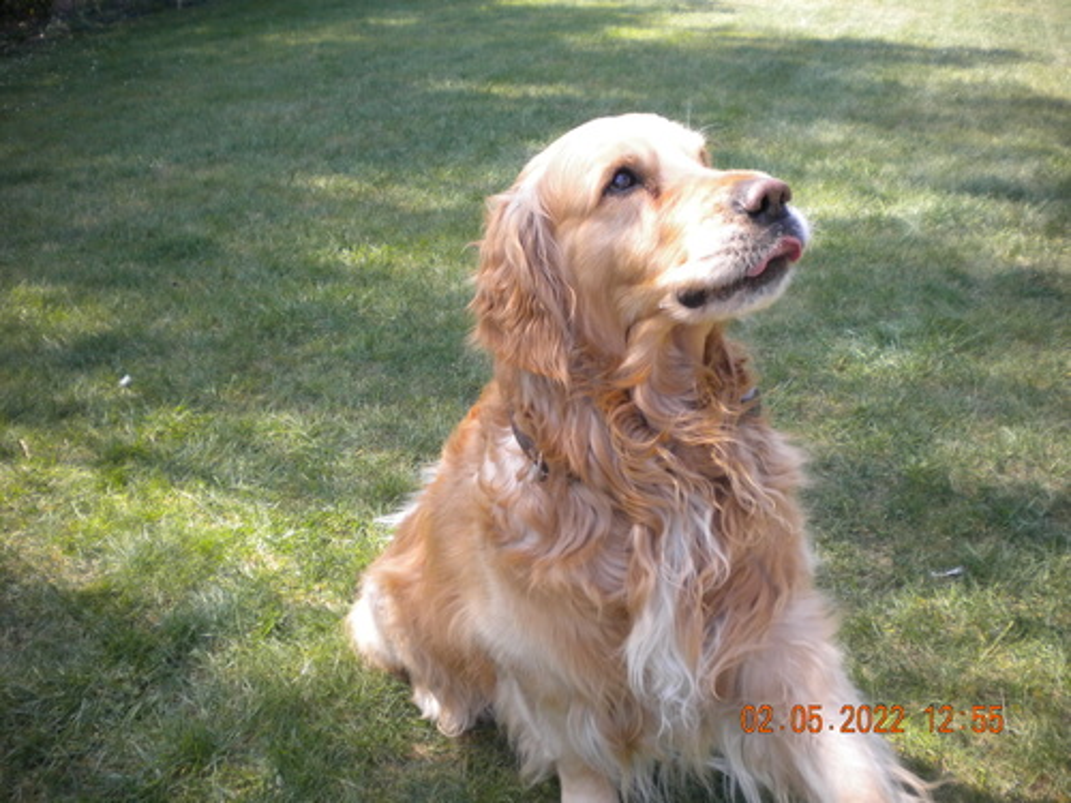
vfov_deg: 40.7
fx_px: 1083
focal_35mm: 35
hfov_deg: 52.6
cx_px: 536
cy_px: 402
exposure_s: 1/500
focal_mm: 6.3
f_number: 3.1
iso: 230
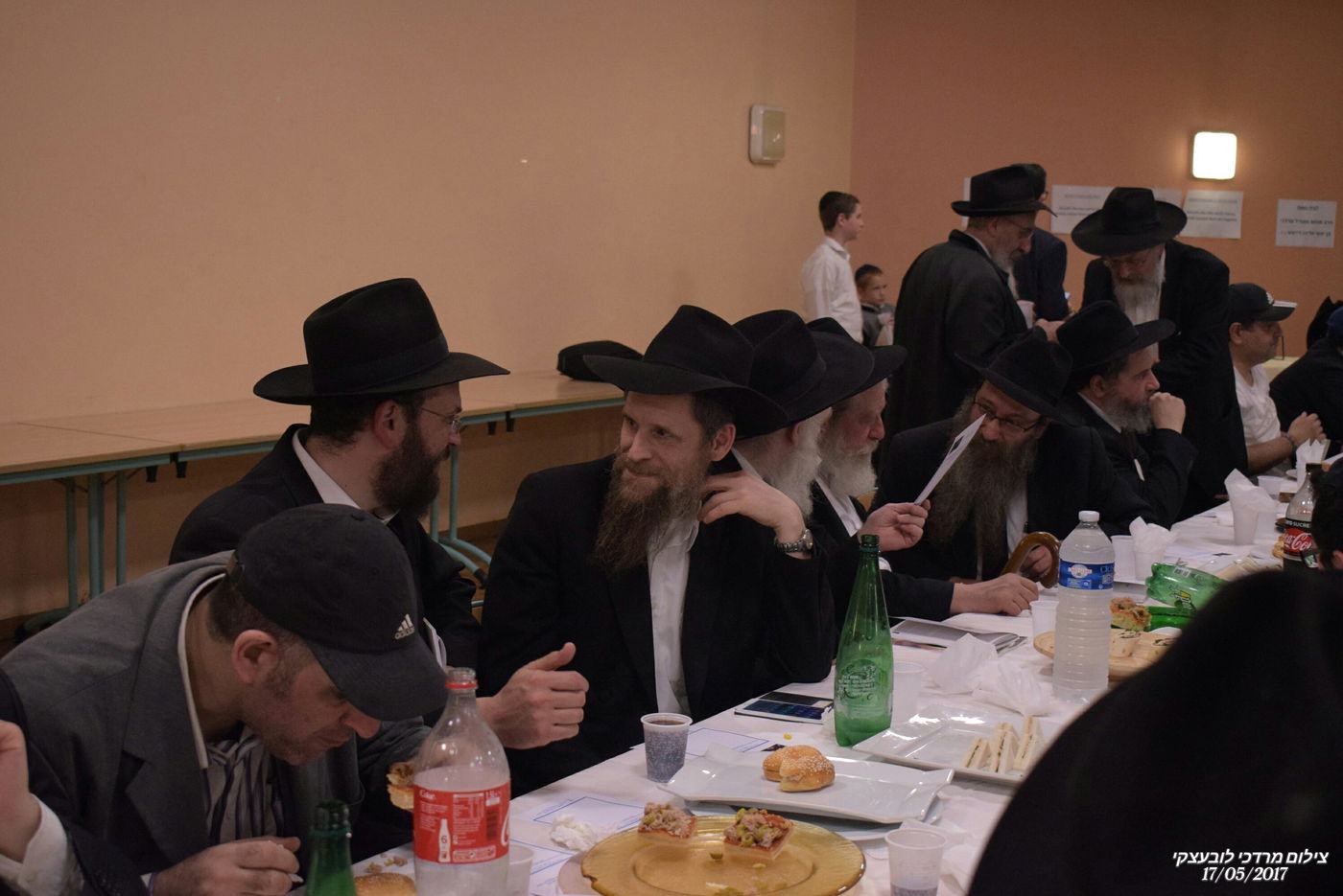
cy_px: 448
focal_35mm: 51
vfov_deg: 26.5
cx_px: 672
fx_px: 1903
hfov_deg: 38.9
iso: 2500
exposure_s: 1/160
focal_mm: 34
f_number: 5.6
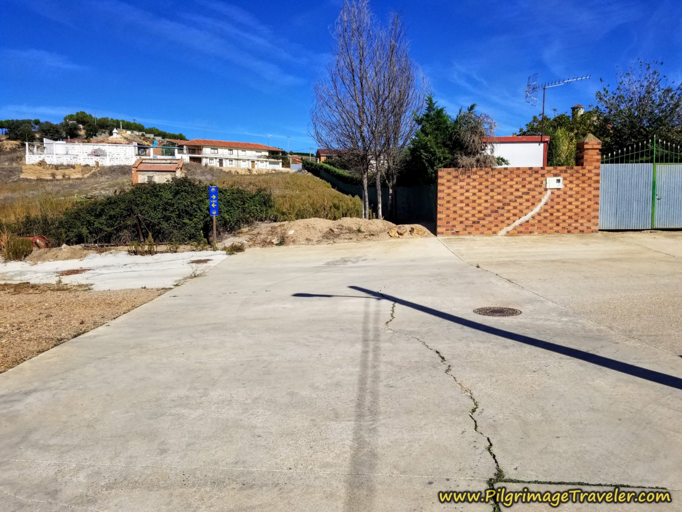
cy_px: 256
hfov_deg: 67.3
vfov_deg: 53.1
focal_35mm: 26
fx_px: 512
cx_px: 341
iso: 50
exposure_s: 1/4576
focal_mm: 4.3
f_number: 1.7
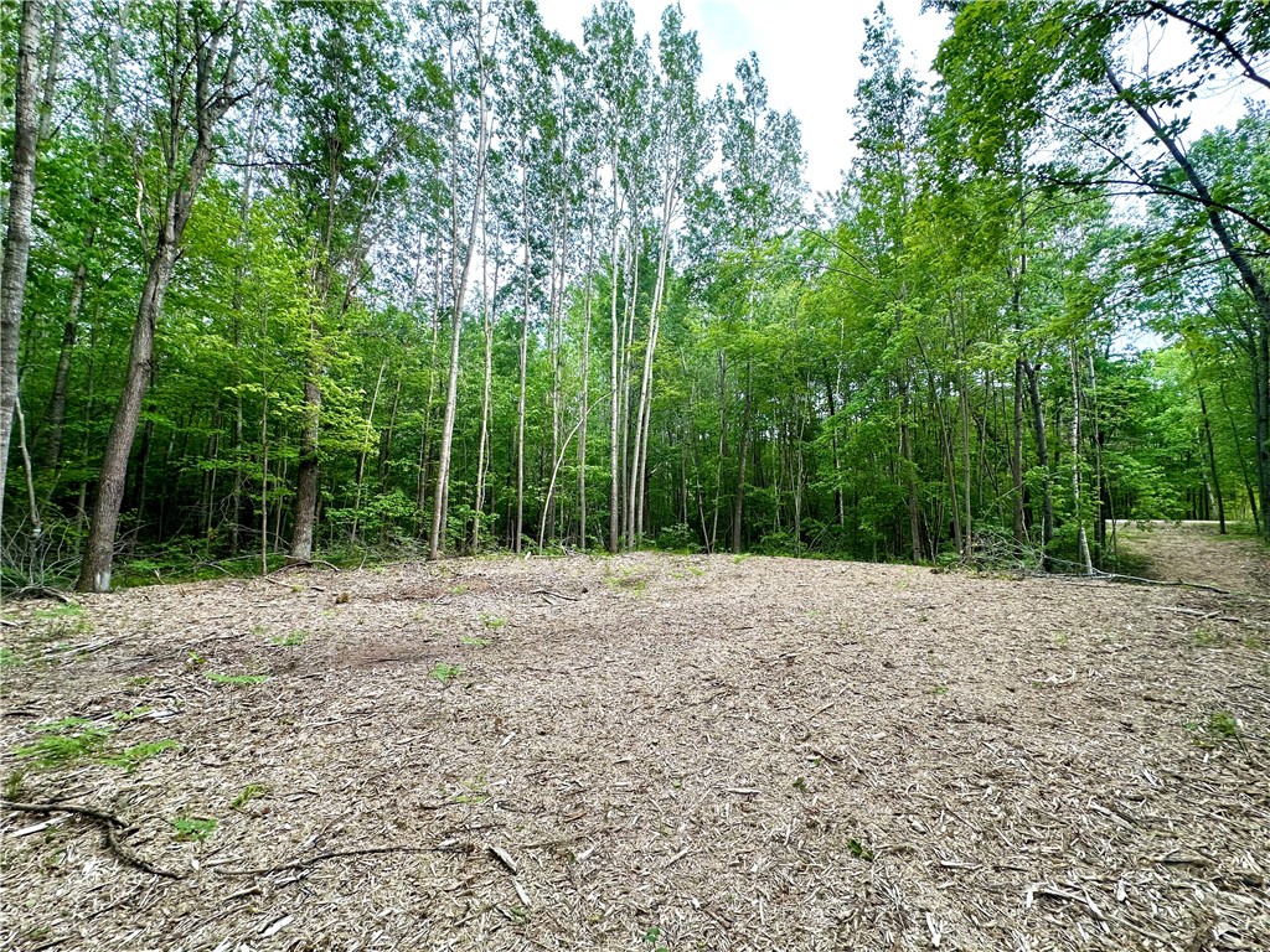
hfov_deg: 102.1
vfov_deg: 85.7
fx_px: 514
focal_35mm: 14
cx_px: 635
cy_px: 476
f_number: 2.2
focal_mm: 2.22
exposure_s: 1/99
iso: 40
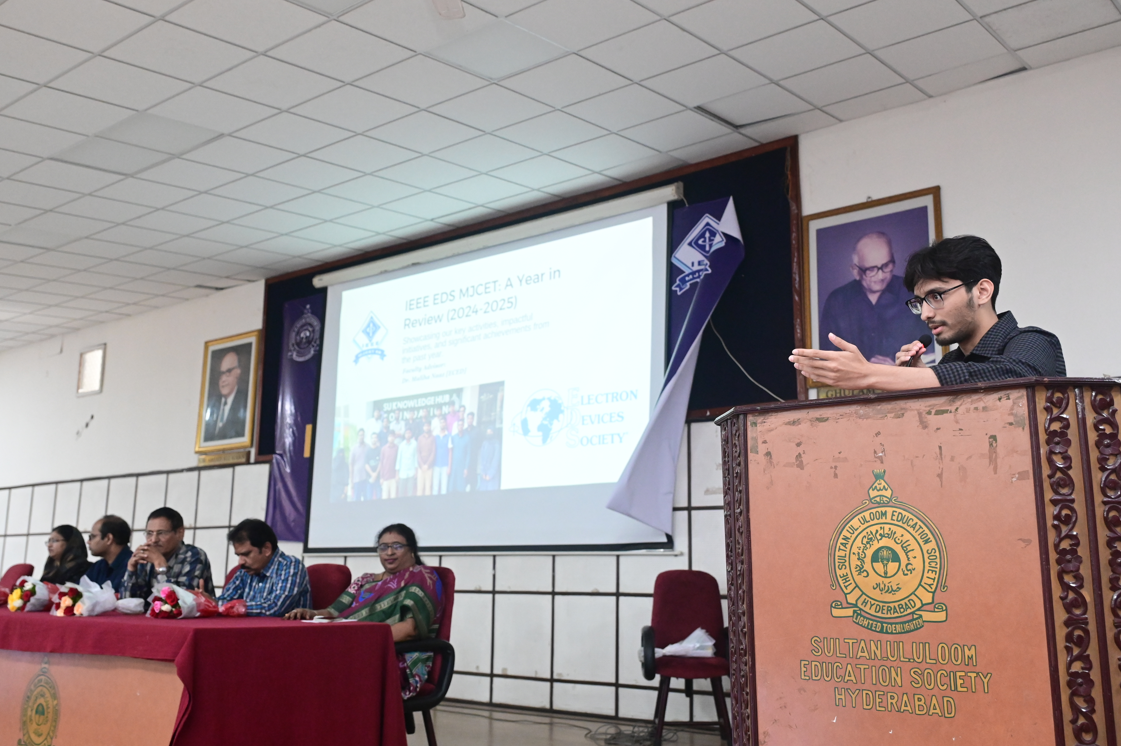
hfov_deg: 55.0
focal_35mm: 35
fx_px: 1076
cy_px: 368
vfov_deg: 38.2
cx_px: 549
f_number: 4
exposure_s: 1/125
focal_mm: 30.5
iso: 6400
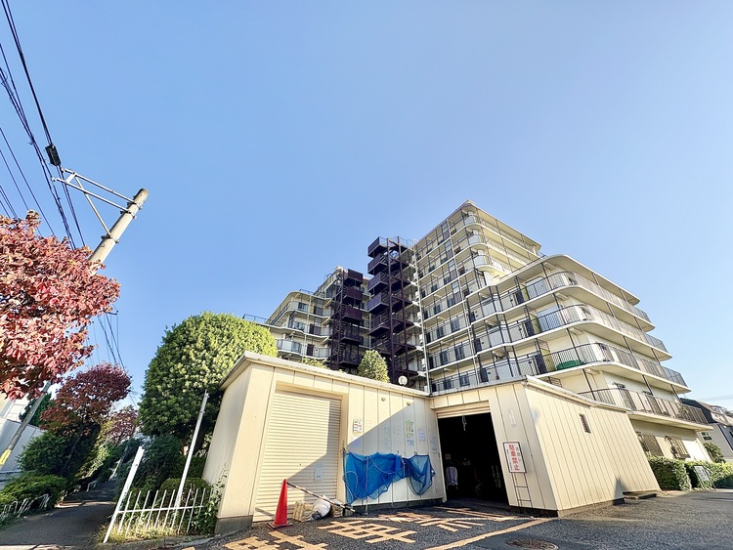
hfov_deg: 102.0
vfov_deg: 85.7
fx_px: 297
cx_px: 366
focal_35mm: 14
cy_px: 275
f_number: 2.2
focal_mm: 2.22
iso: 50
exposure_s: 1/1063
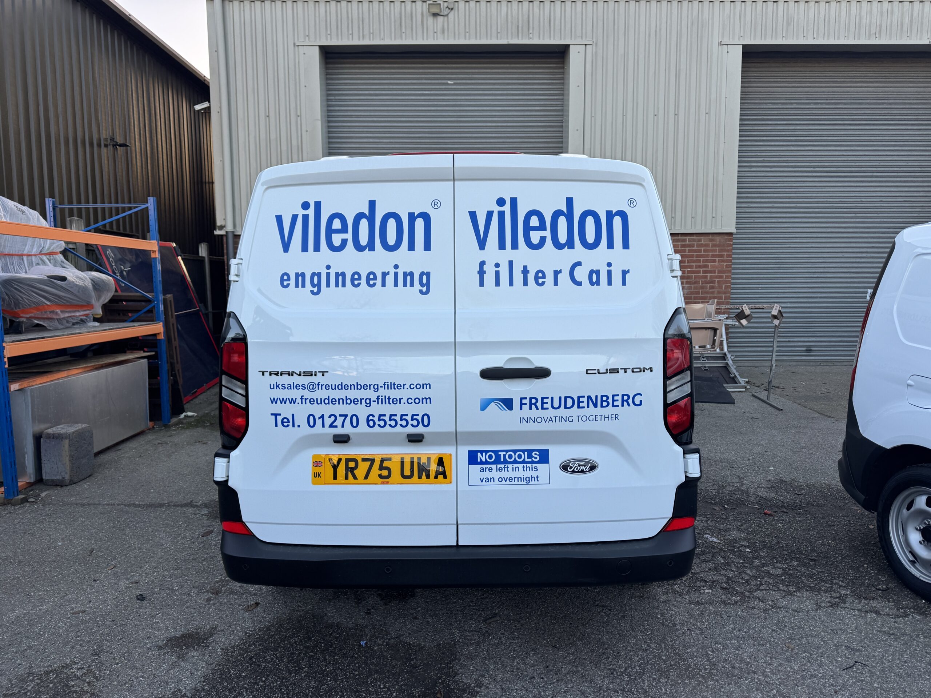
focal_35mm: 24
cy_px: 349
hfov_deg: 71.6
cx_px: 466
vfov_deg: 56.8
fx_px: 645
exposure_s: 1/535
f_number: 1.78
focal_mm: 6.76
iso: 80
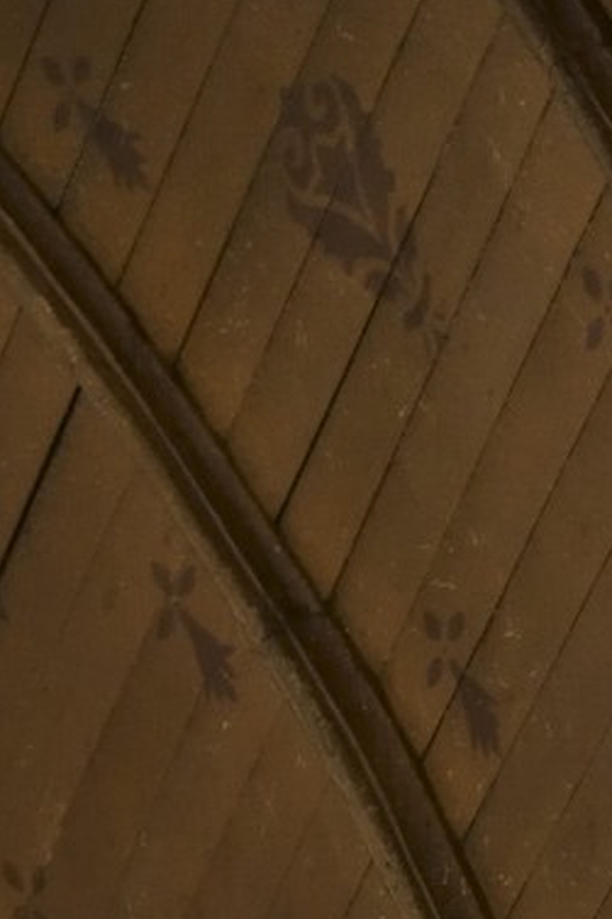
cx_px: 984
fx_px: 7580
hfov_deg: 4.6
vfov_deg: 6.7
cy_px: 1938
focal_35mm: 297
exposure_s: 1/60
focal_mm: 70
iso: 1600
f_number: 3.2
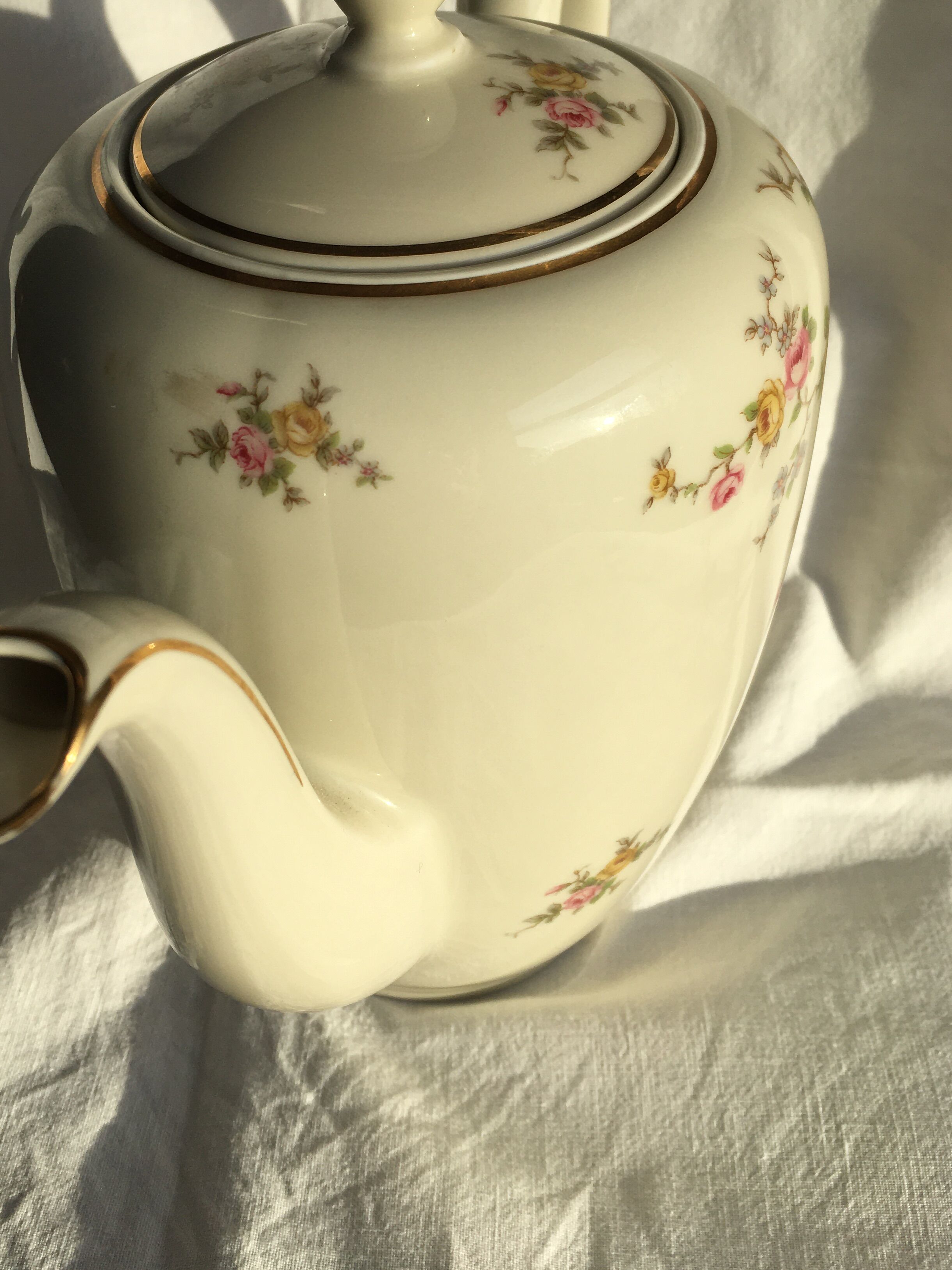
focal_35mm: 36
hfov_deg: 39.5
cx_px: 384
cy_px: 487
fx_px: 1320
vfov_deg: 50.9
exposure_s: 1/1054
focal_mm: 4.15
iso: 25
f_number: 2.2
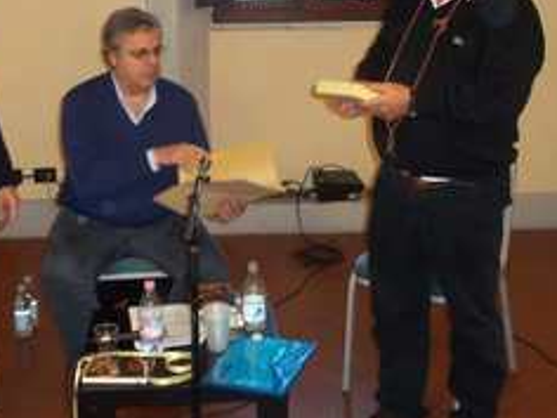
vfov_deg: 23.6
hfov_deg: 31.5
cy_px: 80
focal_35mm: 61
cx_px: 210
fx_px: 982
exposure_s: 1/30
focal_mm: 6.5
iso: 320
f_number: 3.1
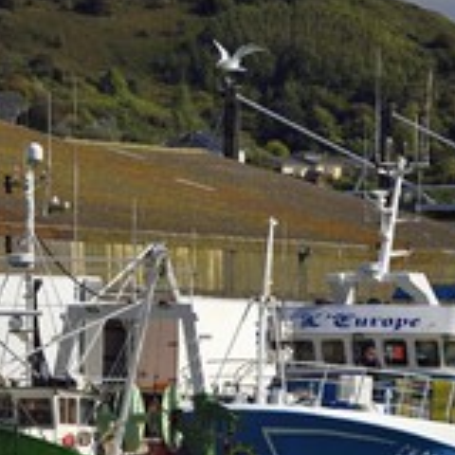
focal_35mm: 445
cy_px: 273
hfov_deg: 3.9
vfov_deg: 3.9
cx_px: 273
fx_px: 6618
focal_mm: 200
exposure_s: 1/500
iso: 200
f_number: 11
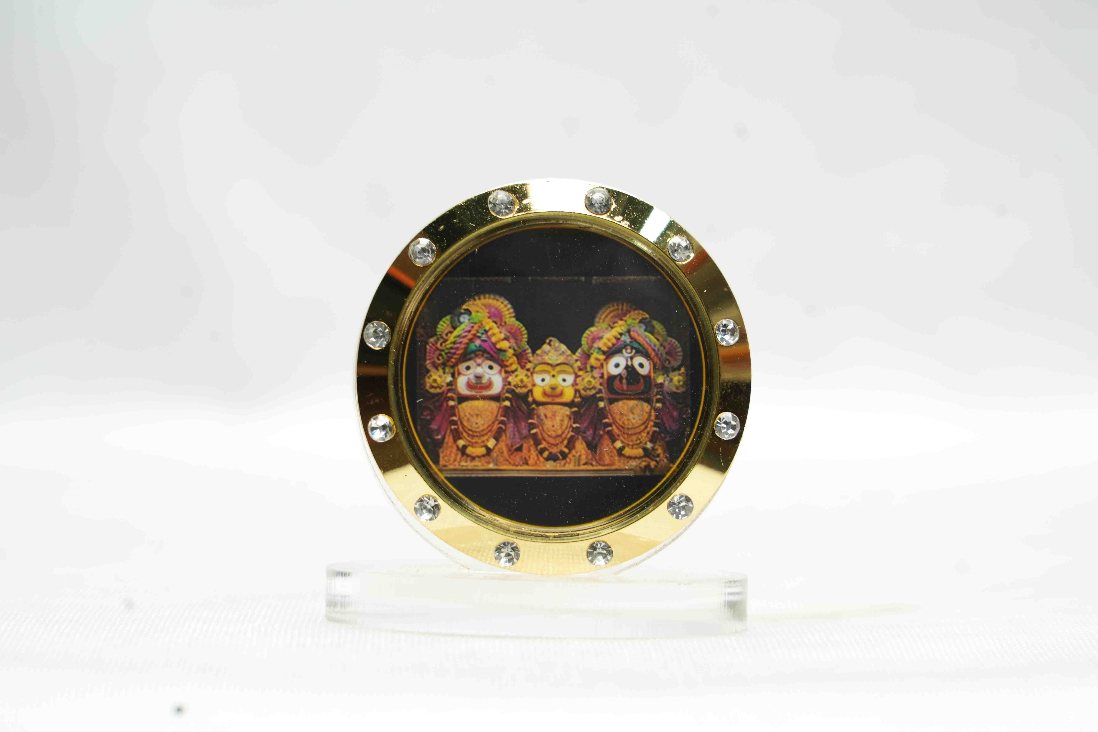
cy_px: 366
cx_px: 549
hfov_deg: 19.5
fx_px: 3202
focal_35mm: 105
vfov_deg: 13.0
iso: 500
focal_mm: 105
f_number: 7.1
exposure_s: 1/50
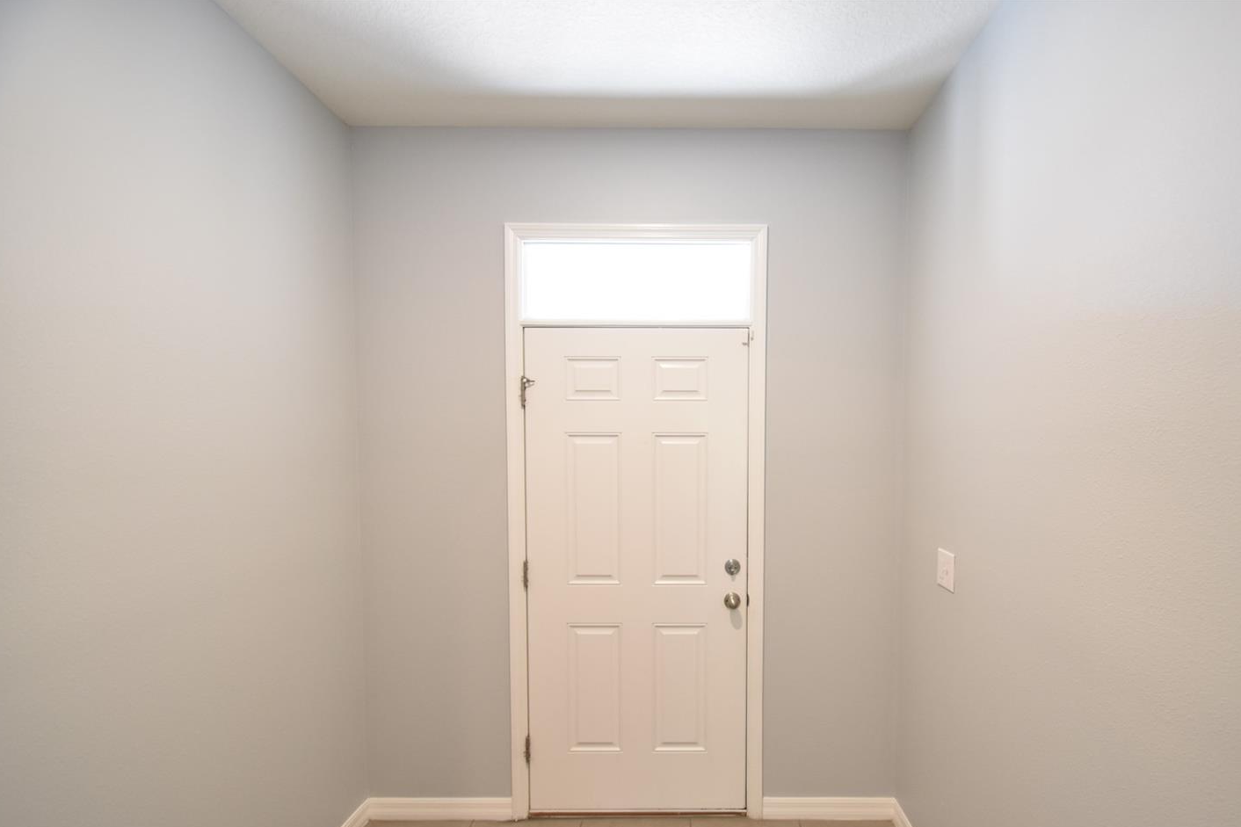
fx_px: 586
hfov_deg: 92.9
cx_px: 693
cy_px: 465
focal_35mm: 17
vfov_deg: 70.1
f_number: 3.5
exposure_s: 1/30
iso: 800
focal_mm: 10
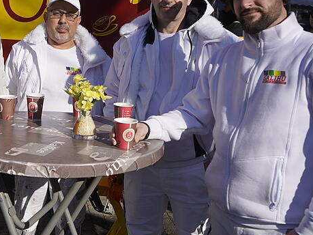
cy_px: 97
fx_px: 497
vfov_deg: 26.5
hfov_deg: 33.4
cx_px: 40
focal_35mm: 55
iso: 100
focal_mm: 28
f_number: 5
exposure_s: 1/1000
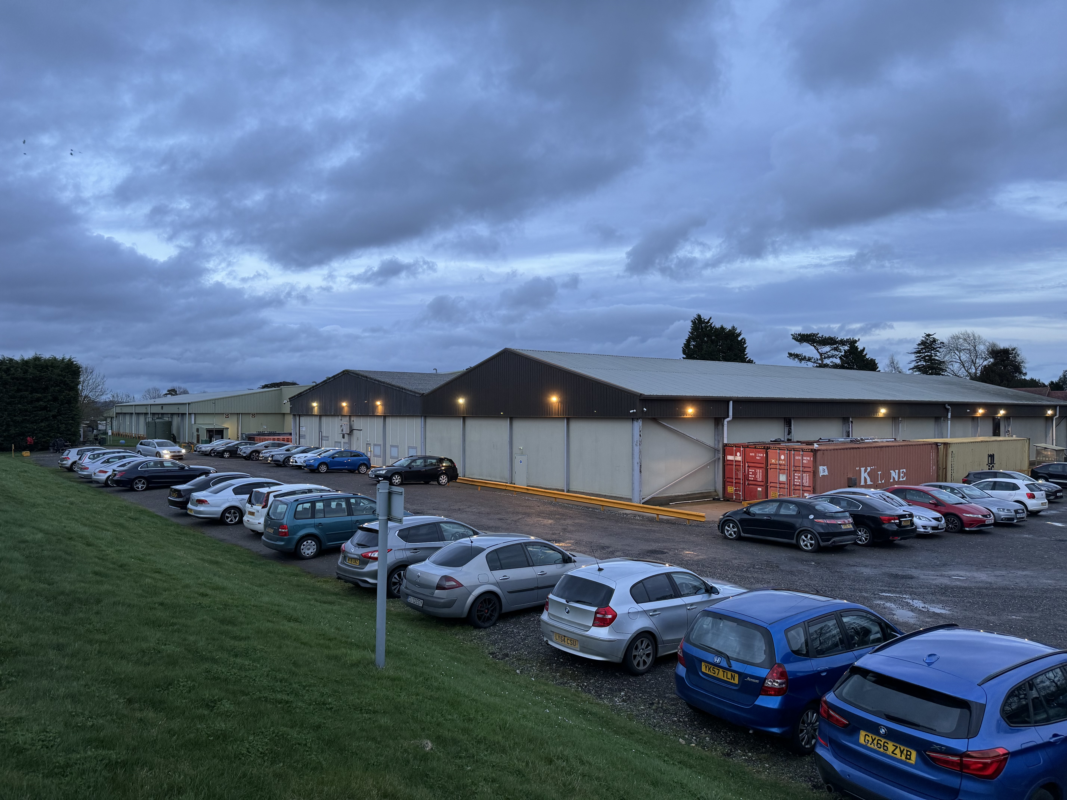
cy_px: 400
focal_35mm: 24
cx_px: 534
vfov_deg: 56.8
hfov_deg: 71.6
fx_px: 740
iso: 200
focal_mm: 6.86
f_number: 1.78
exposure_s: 1/100
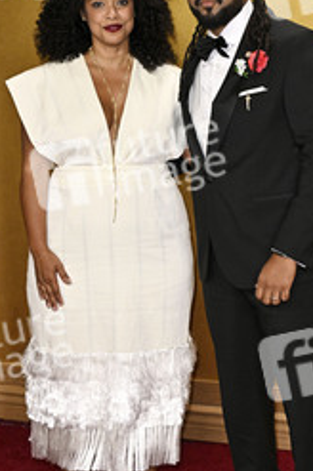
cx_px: 183
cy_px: 261
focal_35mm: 89
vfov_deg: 22.9
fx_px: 1164
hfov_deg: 15.3
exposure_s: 1/320
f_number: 5.6
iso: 2500
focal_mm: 55
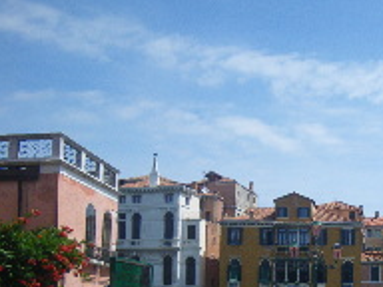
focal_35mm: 56
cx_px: 381
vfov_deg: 24.9
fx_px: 620
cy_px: 285
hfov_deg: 31.8
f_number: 4.2
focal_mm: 5
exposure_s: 1/400
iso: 50
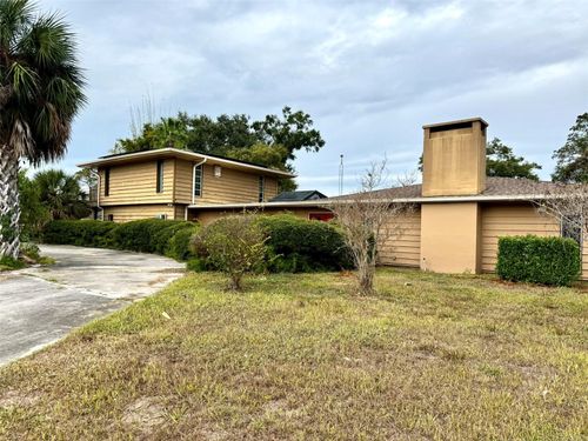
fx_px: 408
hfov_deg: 71.6
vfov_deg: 56.8
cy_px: 220
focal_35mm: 24
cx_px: 294
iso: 80
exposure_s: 1/3096
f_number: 1.78
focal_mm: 6.76
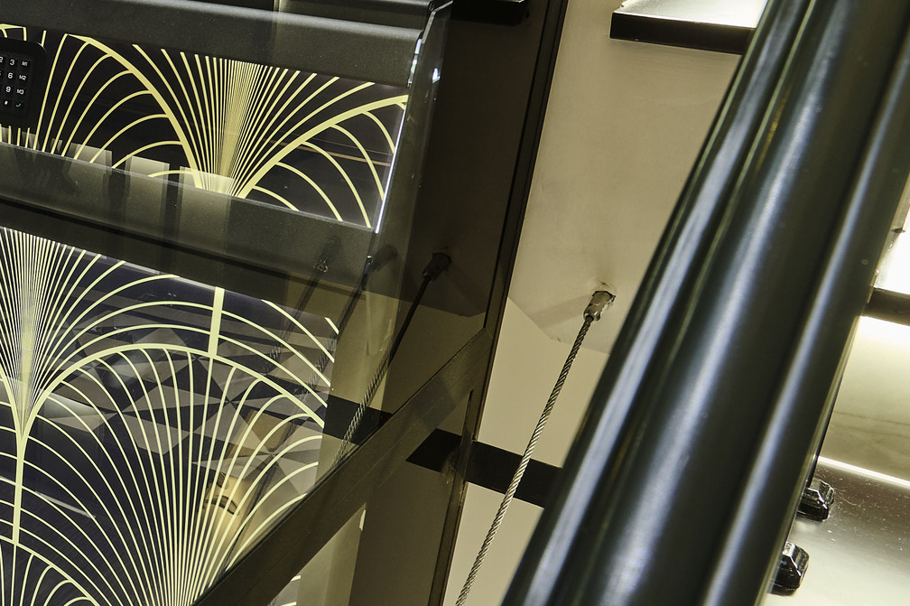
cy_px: 252
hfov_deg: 33.7
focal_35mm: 48
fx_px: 1213
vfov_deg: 28.0
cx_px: -168
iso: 125
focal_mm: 16
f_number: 8
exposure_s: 2.5
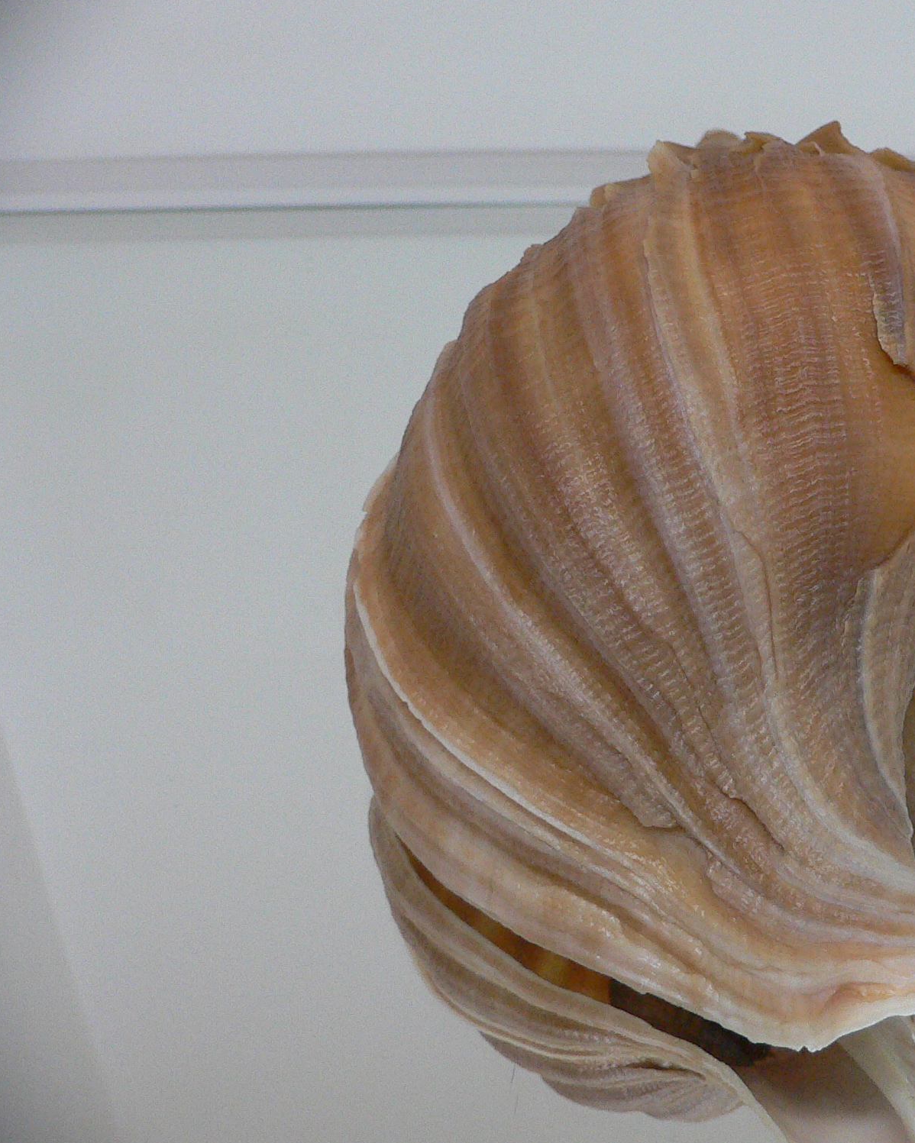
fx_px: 1557
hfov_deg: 31.7
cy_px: 571
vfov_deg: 40.3
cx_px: 755
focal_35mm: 46
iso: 200
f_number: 2.8
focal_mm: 4.6
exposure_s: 1/60
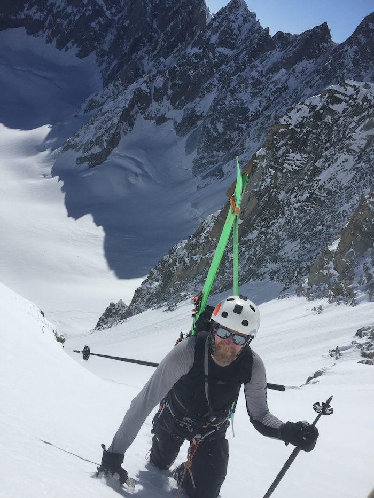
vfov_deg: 61.7
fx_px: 418
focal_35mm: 29
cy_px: 249
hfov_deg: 48.2
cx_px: 187
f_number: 2.2
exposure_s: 1/7937
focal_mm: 4.15
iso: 32
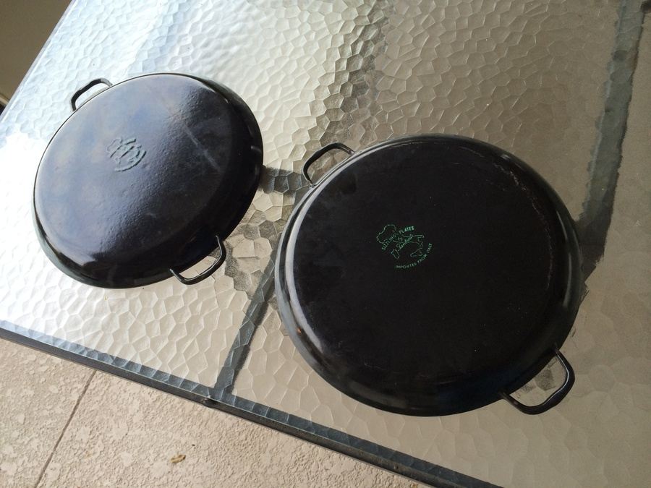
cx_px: 326
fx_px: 564
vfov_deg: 46.8
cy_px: 244
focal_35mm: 30
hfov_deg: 60.0
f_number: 2.2
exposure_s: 1/30
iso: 50
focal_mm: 4.12
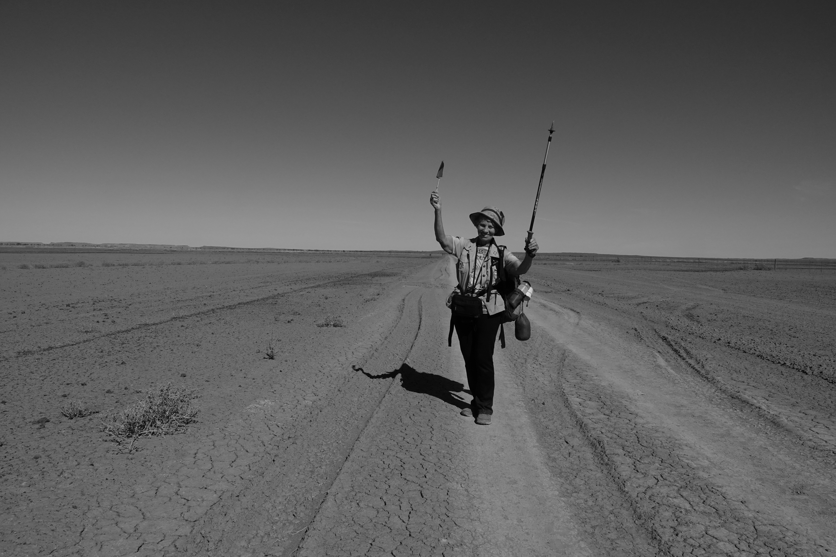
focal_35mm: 24
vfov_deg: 53.1
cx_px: 418
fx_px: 557
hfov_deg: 73.7
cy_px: 278
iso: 400
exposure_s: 1/2500
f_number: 8
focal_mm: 8.8
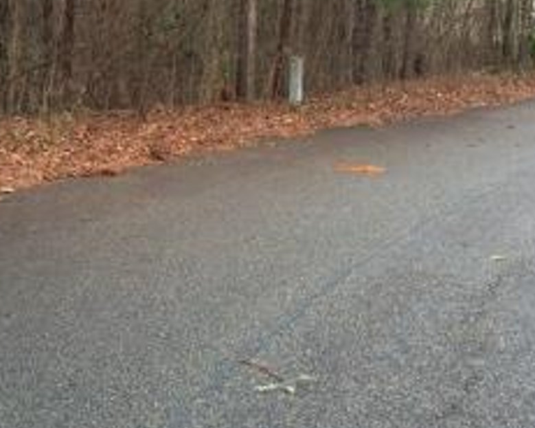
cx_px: 184
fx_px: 871
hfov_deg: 33.9
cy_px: 72
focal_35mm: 55
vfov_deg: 27.0
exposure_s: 1/30
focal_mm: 4.15
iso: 40
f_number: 2.2
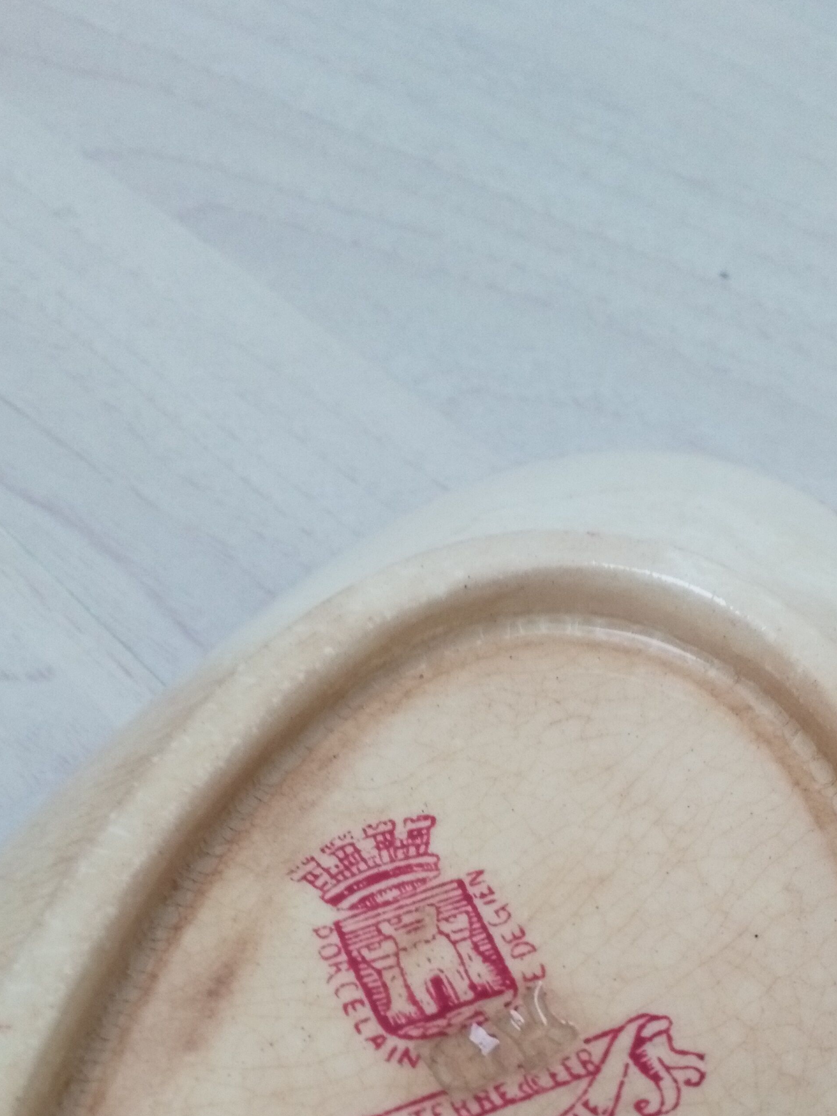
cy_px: 872
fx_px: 1483
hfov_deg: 31.4
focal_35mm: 46
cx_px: 496
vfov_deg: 39.8
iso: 247
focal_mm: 2.96
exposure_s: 1/30
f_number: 2
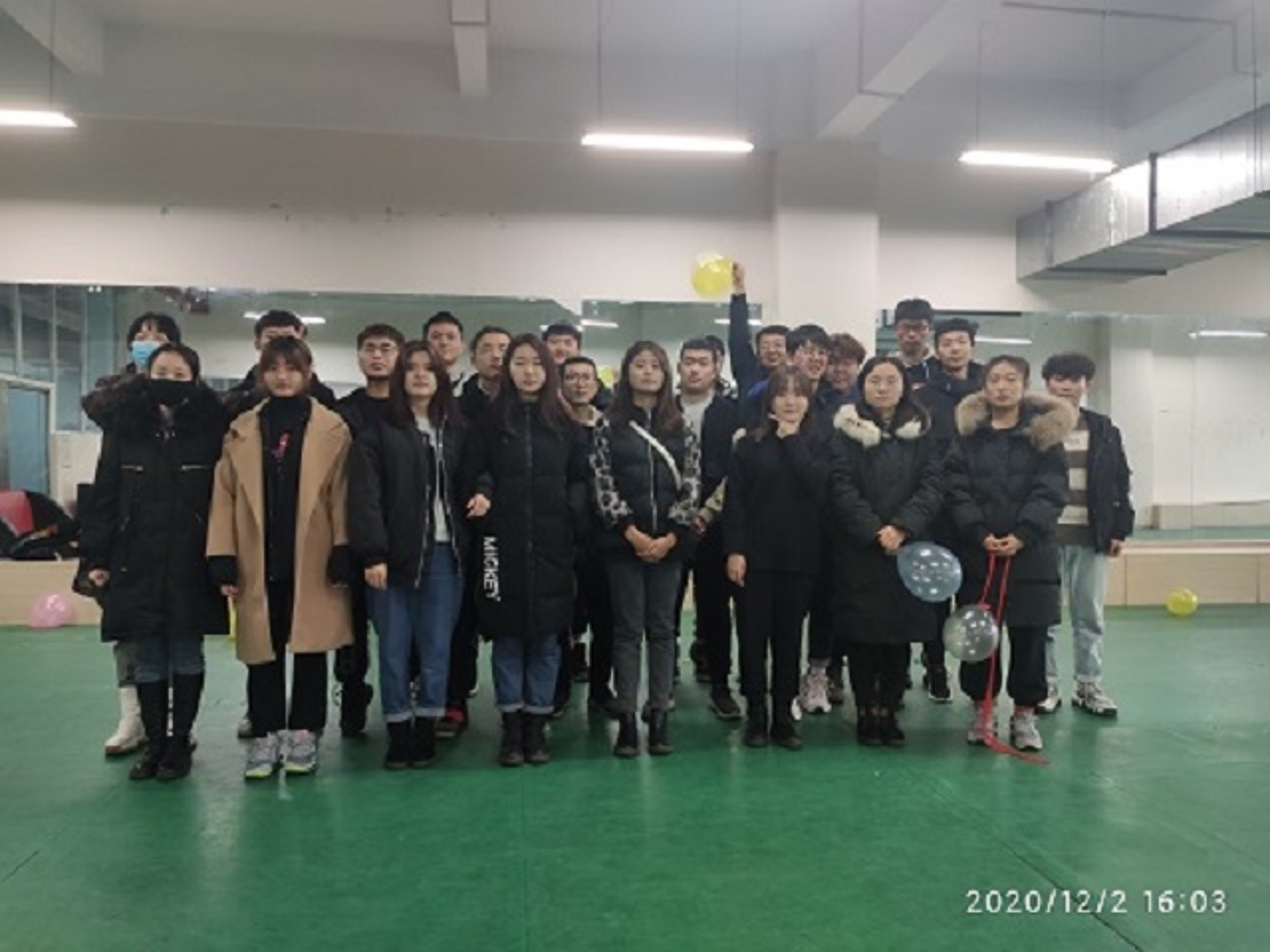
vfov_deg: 53.1
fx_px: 954
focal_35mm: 26
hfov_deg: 67.3
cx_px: 635
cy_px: 476
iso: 374
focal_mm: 4.77
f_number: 1.75
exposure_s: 1/33
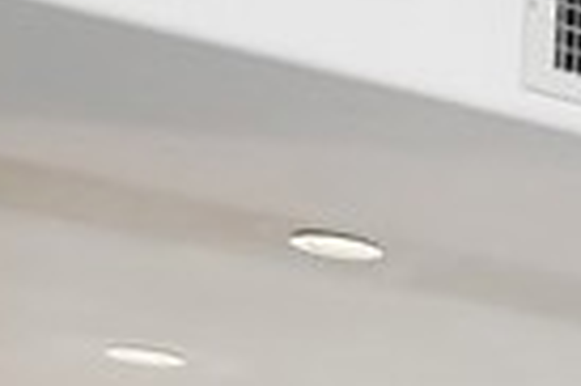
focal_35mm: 135
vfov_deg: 9.2
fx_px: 2176
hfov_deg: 9.5
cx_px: 1985
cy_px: 906
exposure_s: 1/60
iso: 1600
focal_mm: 12
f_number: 11
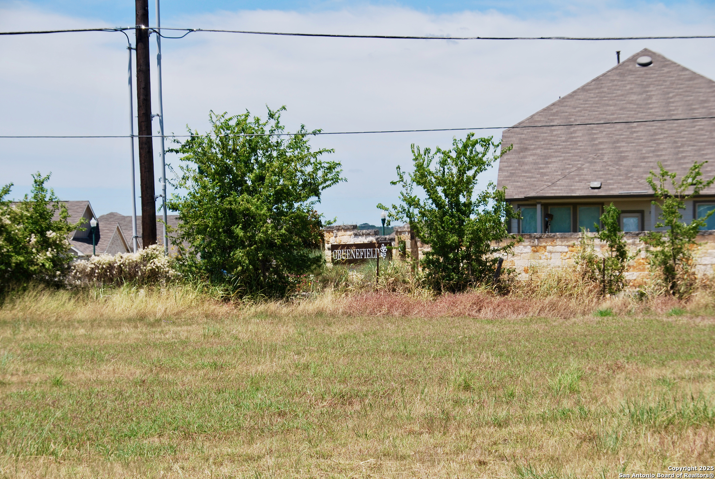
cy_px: 240
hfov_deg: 26.0
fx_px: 1551
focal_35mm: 78
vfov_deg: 17.5
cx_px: 358
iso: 100
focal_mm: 52
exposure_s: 1/250
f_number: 8
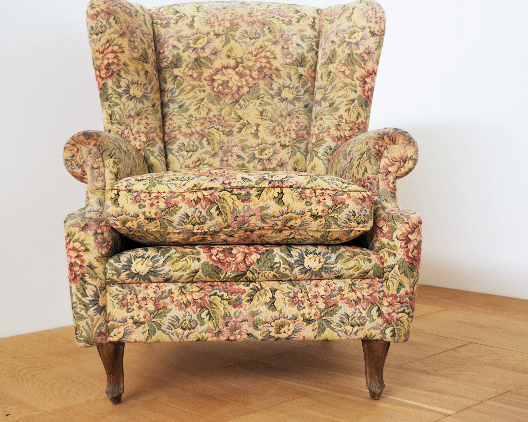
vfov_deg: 30.2
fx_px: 781
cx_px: 216
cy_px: 200
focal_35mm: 50
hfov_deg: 37.2
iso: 800
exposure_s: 1/60
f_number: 4
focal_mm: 28.13
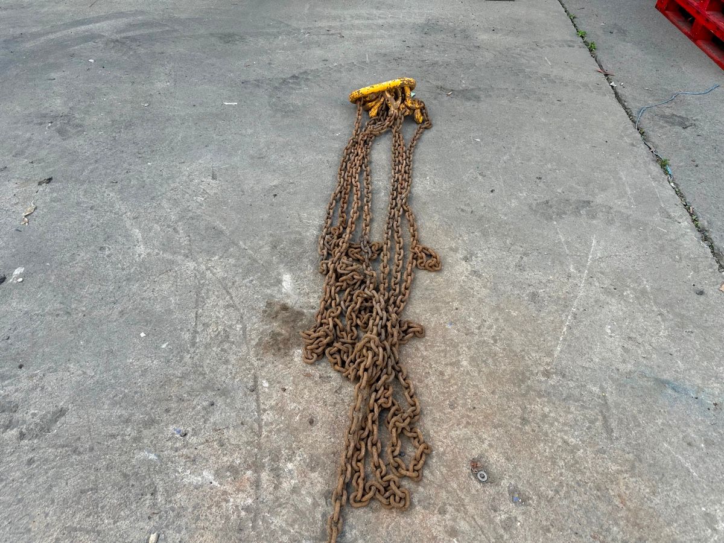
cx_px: 362
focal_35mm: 24
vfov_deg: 56.8
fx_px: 502
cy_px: 272
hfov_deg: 71.6
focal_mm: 6.86
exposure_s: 1/1029
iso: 80
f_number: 1.78
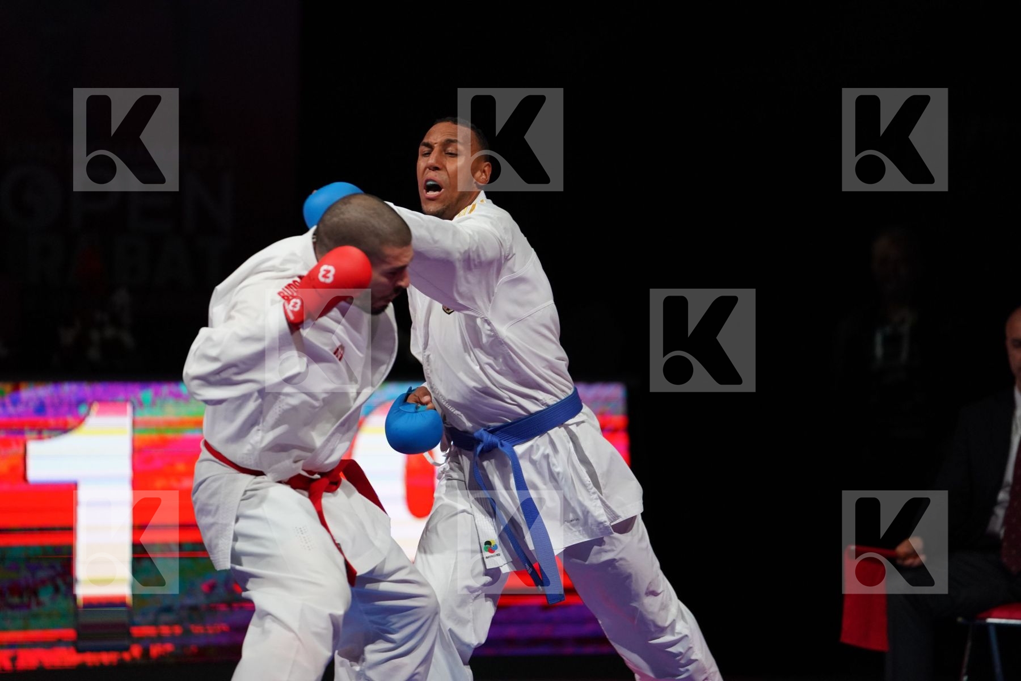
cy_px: 340
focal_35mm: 200
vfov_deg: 6.9
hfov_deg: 10.3
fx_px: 5672
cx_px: 510
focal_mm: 200
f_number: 2.8
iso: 2500
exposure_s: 1/1000
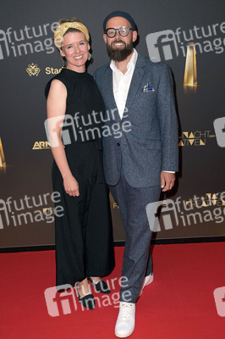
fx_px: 357
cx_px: 112
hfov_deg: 35.0
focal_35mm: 38
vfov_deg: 50.7
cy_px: 170
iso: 1600
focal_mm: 38
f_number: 5
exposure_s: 1/200
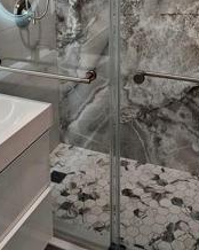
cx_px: 93
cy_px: 21
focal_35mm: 42
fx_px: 310
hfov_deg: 35.6
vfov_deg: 40.3
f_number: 2.2
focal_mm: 2.2
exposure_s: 1/60
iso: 100
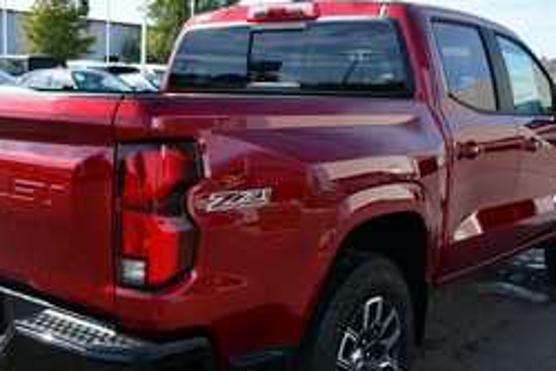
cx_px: 211
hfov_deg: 40.8
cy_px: 208
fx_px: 742
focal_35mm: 48
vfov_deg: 28.1
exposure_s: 1/250
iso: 200
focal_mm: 20
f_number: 8
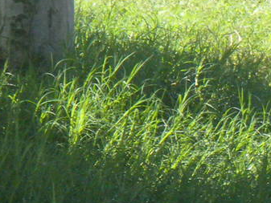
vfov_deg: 1.3
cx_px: 607
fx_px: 8857
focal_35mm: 1131
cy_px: 161
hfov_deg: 1.7
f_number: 5.2
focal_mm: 42.1
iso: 283
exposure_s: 1/473
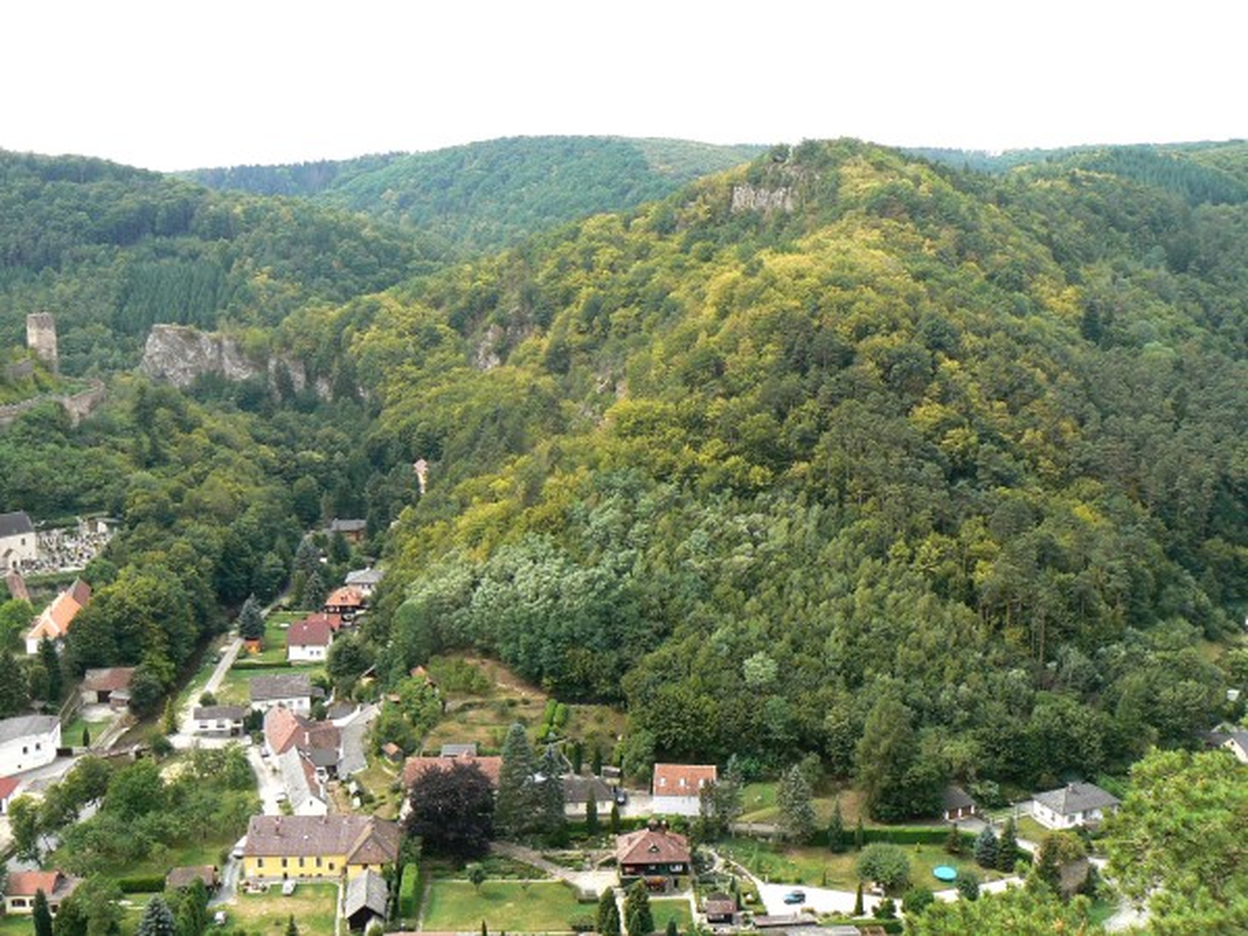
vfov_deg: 36.0
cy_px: 468
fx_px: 1442
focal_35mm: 40
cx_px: 624
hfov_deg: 46.8
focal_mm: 6.6
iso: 100
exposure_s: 1/200
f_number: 5.6
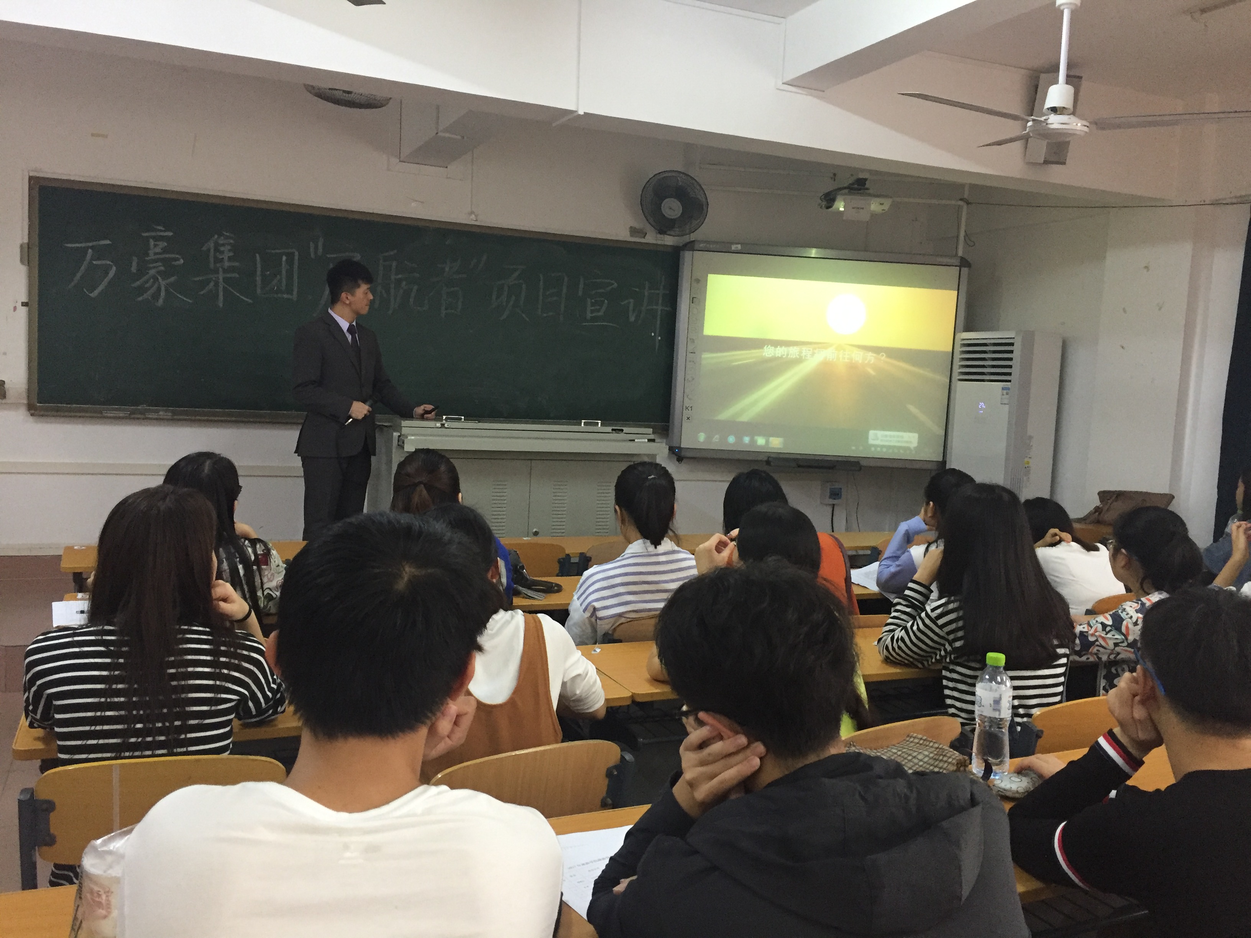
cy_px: 469
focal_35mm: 29
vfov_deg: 48.2
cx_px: 626
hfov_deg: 61.7
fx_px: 1048
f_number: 2.2
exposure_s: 1/33
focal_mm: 4.15
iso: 250
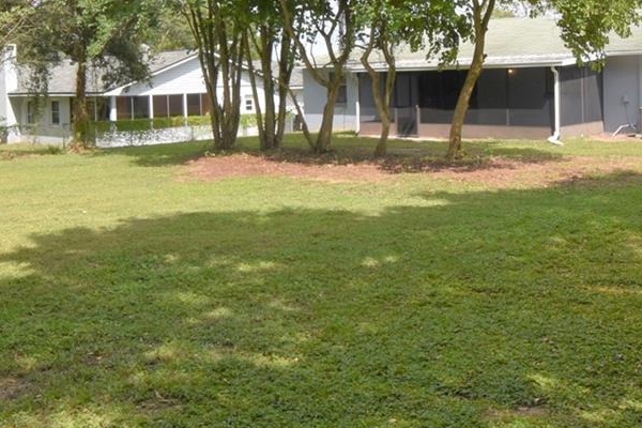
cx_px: 301
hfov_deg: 48.4
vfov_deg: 32.7
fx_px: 713
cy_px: 102
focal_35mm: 40
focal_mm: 10
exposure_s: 1/250
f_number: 8
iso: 100
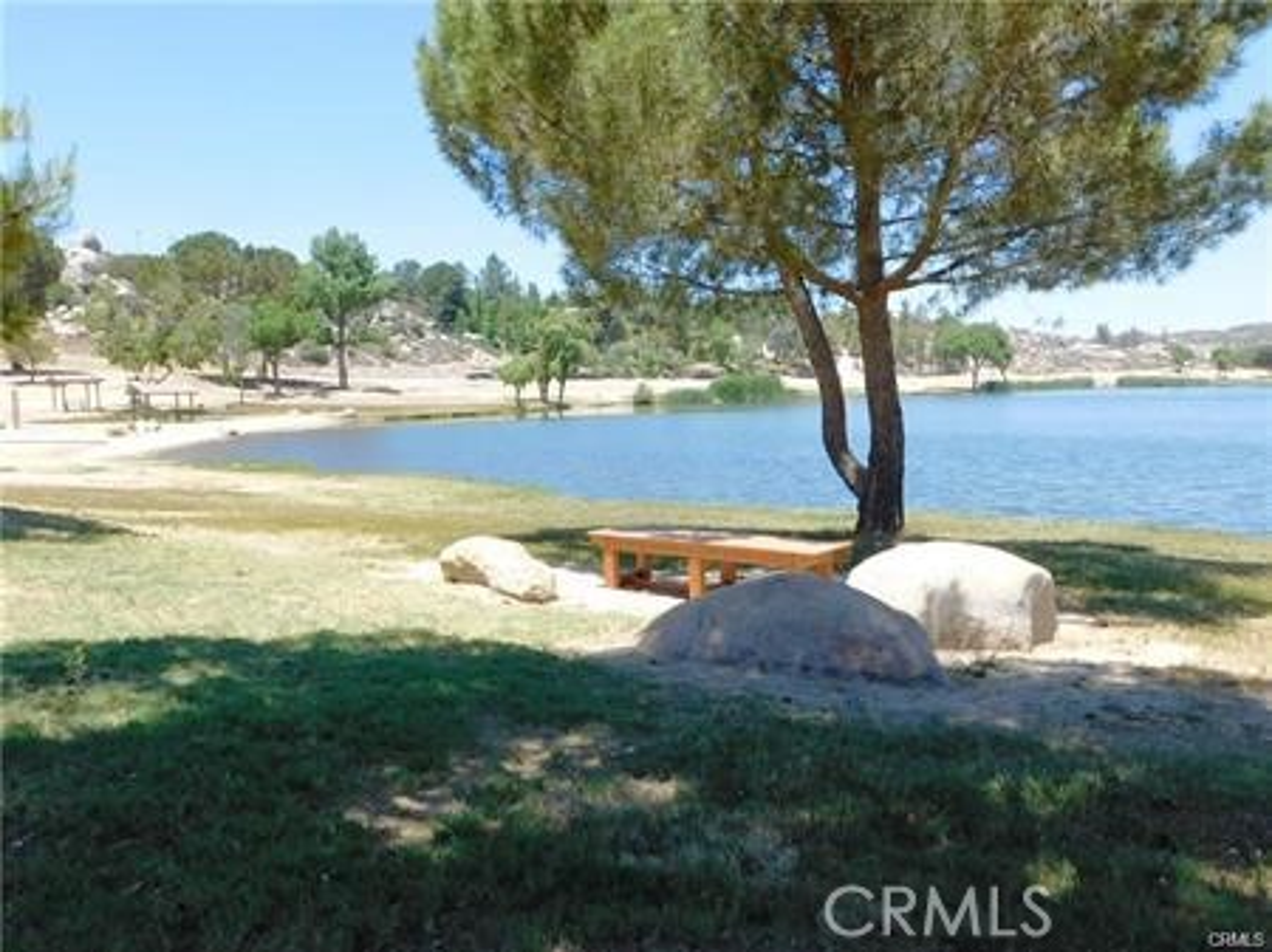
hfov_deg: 60.0
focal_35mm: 30
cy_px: 476
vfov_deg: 46.8
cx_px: 636
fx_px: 1102
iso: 125
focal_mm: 5.3
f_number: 3.2
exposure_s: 1/800
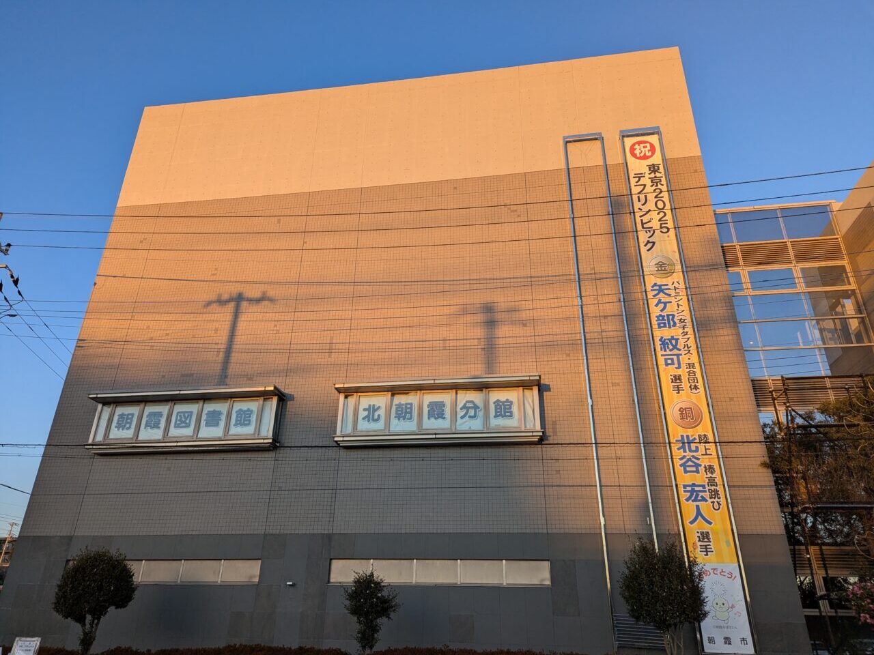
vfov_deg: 56.8
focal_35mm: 24
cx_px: 437
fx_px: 606
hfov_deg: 71.6
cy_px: 328
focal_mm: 6.81
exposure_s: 1/590
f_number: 1.85
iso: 43
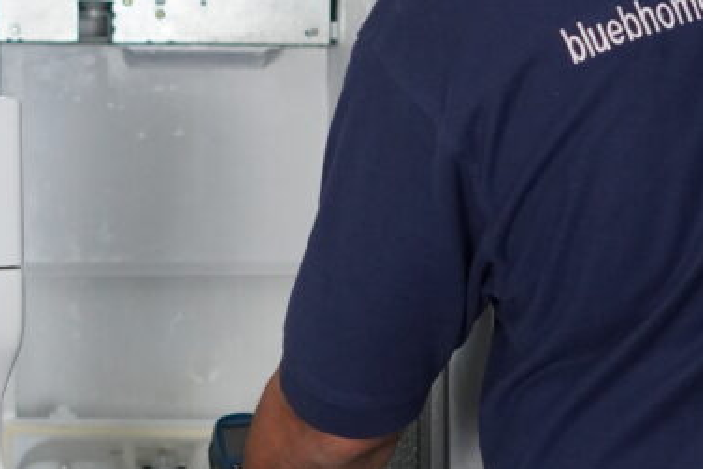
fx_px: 3985
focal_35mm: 204
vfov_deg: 6.7
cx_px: 484
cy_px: 68
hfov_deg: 10.1
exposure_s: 1/160
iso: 1600
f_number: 2.8
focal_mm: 50
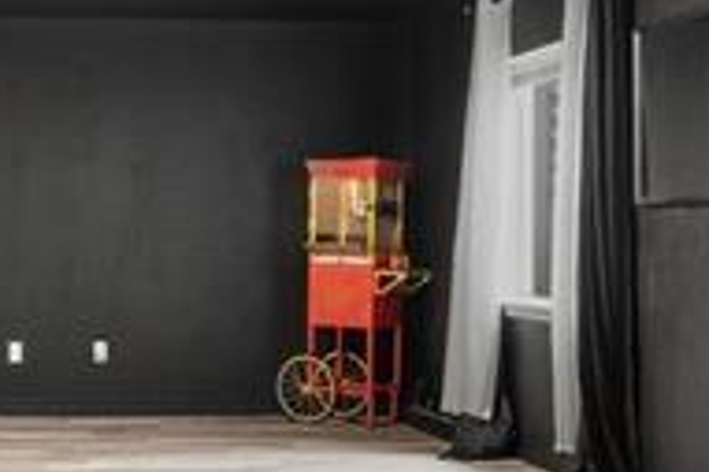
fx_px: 1476
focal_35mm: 75
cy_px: 216
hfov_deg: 25.9
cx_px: 41
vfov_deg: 18.1
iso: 400
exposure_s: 1.3
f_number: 9
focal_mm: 14
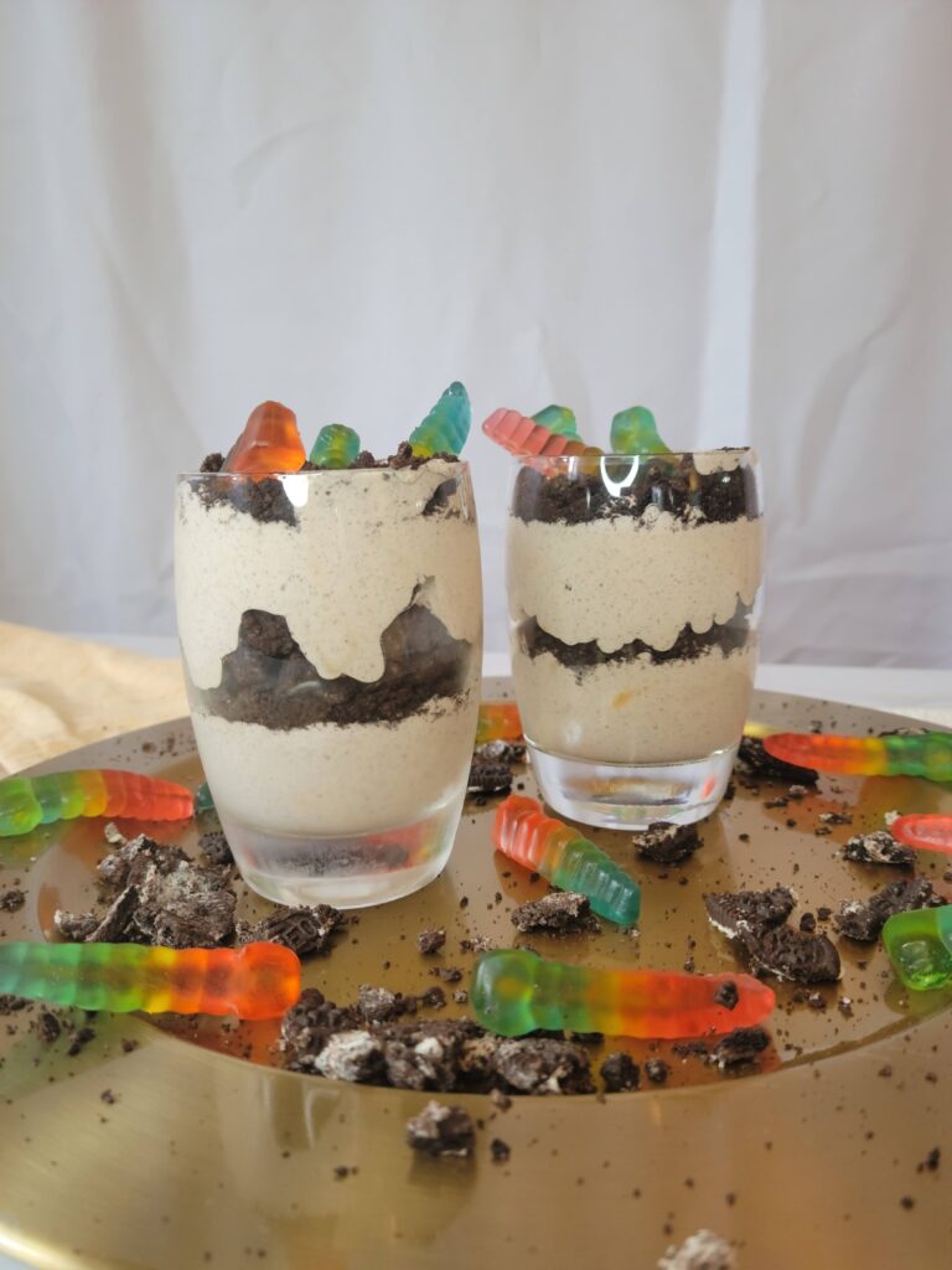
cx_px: 476
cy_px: 635
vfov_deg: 63.4
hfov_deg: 49.7
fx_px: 1027
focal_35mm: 28
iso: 200
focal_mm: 5.9
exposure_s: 1/60
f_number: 2
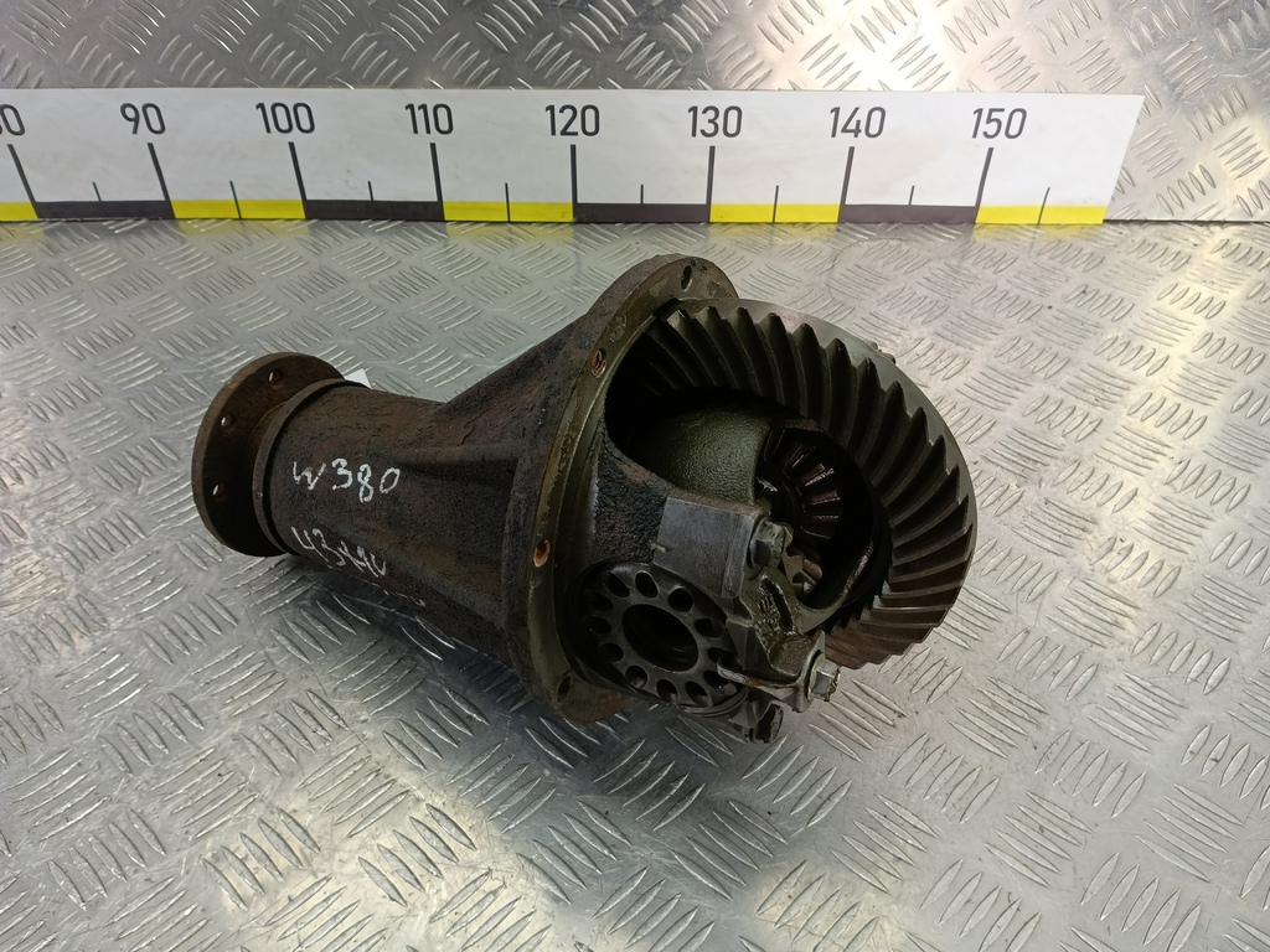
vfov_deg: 58.9
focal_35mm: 23
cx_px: 635
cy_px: 476
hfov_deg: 73.9
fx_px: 844
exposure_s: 1/50
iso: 98
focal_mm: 4.11
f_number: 1.6
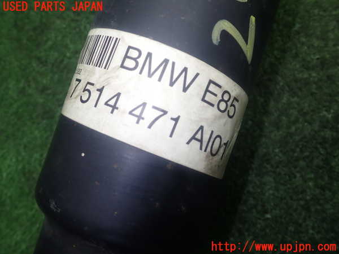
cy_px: 127
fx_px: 294
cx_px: 170
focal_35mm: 30
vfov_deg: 46.8
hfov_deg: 60.0
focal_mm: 5.4
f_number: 2.3
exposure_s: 1/60
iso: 160
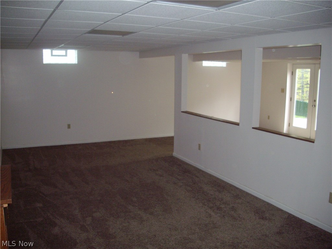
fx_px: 355
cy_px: 124
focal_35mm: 37
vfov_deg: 38.7
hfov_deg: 50.1
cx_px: 166
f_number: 2.8
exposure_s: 1/50
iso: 208
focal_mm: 6.2
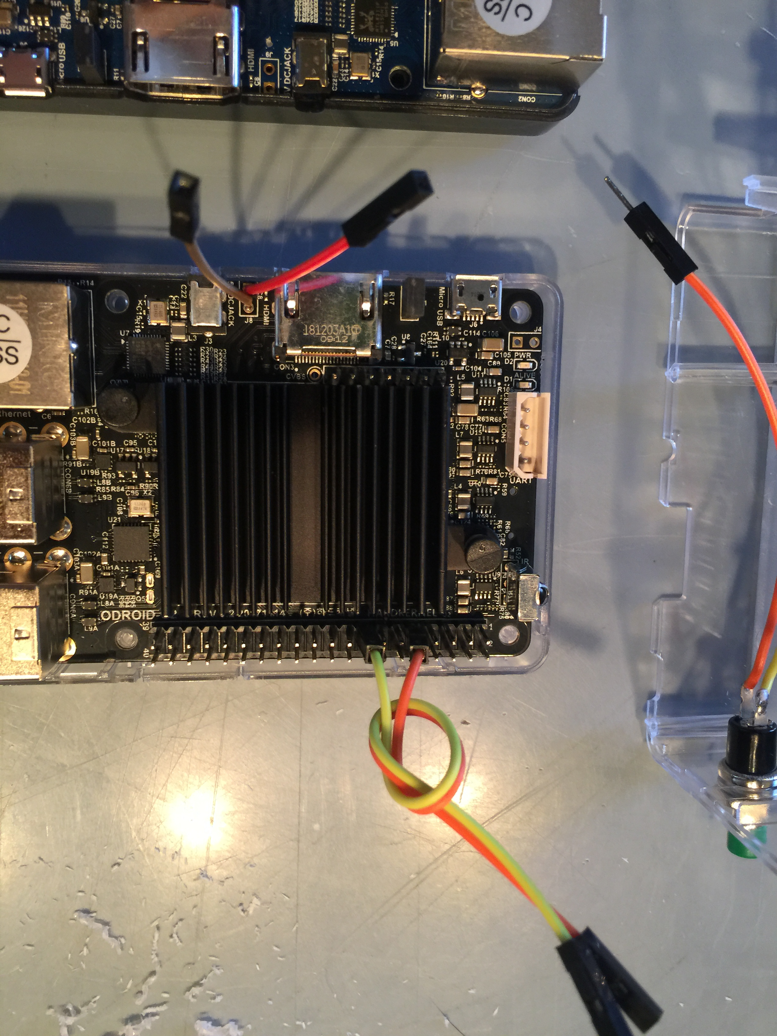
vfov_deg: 61.7
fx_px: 868
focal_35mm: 29
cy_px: 518
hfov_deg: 48.2
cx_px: 388
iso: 64
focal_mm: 4.15
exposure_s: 1/15
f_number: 2.2
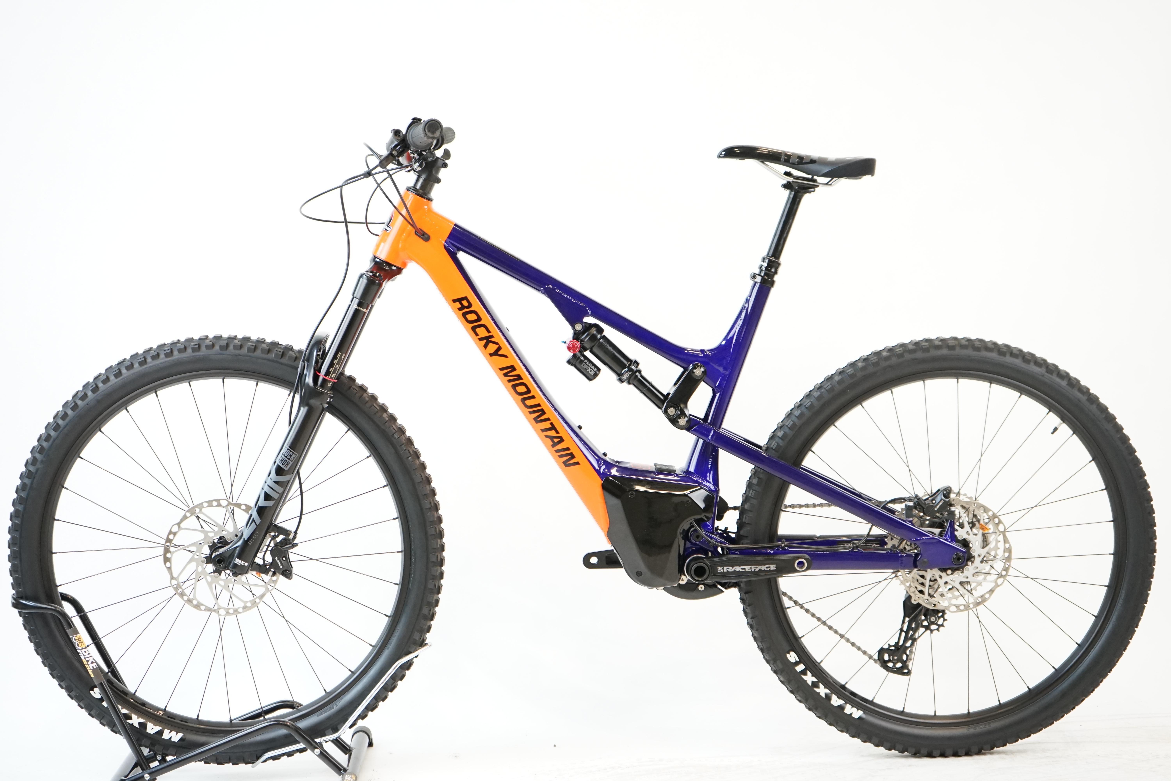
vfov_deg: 22.6
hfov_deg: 33.4
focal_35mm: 60
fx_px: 1952
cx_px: 586
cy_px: 390
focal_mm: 60
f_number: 5
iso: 2000
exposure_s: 1/200
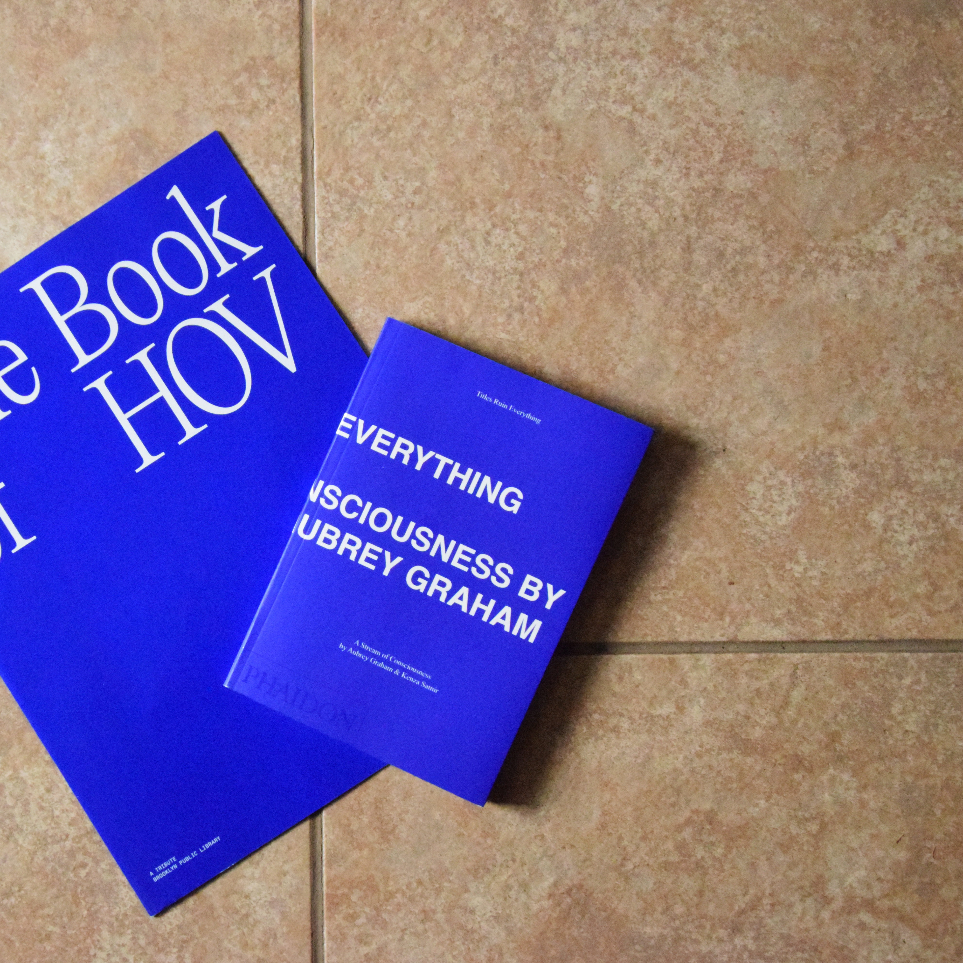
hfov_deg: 36.0
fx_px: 1448
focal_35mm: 46
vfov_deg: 36.8
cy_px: 482
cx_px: 242
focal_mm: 24
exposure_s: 1/800
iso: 12800
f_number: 6.3
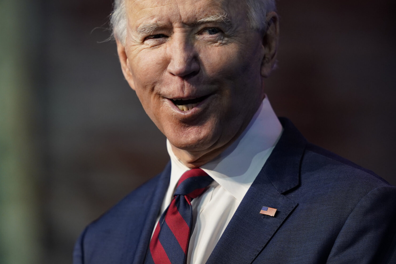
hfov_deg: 3.4
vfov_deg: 2.3
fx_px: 6722
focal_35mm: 611
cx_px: 175
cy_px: 67
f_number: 2.8
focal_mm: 400
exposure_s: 1/640
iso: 1600
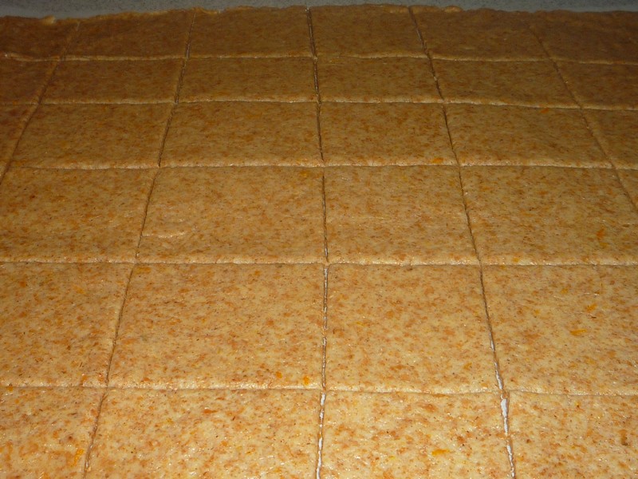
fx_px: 866
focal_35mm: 47
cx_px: 319
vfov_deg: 30.9
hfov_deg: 40.4
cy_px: 240
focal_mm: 5.8
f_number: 3.5
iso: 100
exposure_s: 1/30
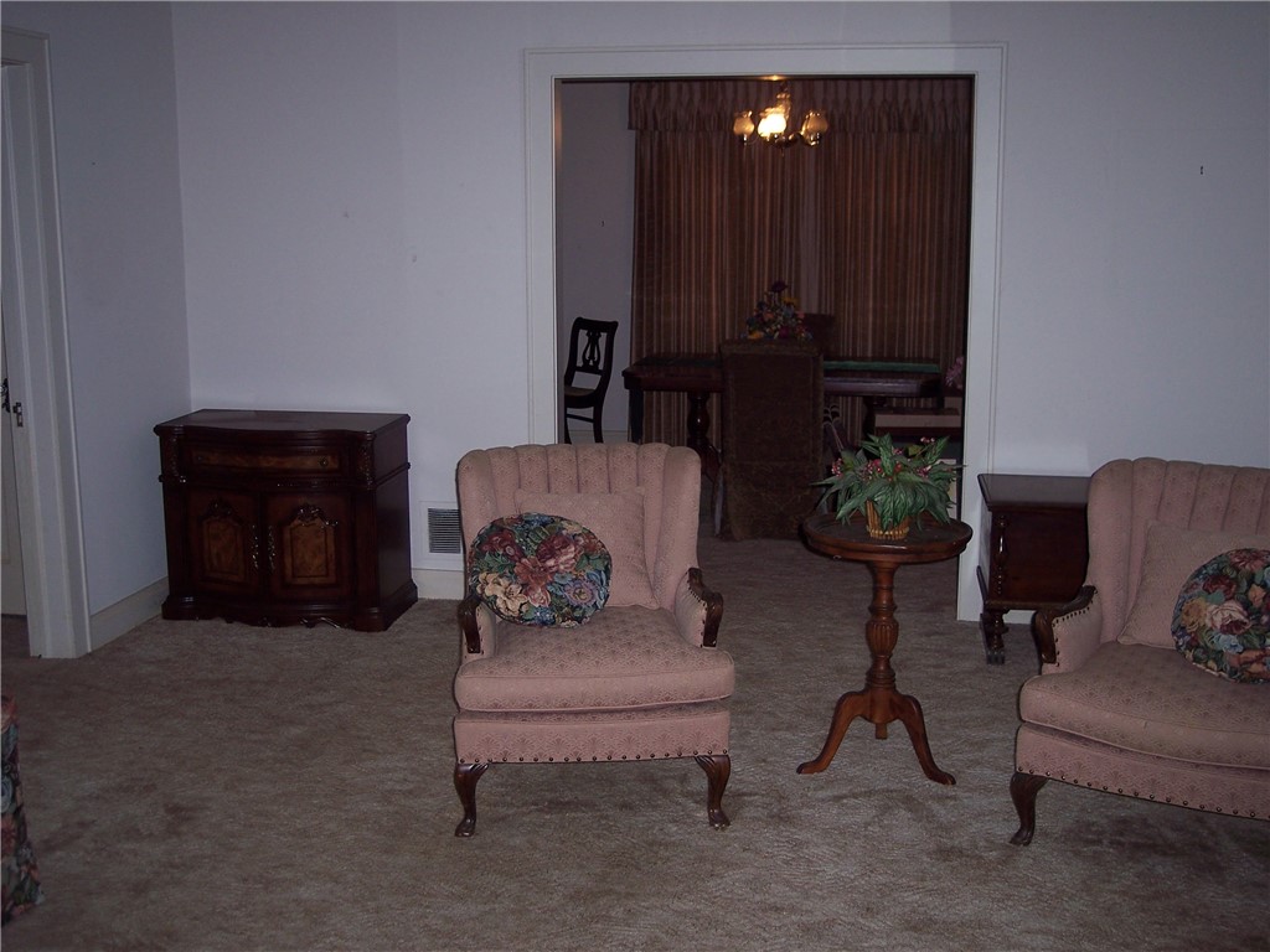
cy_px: 476
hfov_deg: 47.9
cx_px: 635
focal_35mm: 39
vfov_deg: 36.8
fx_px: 1431
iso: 100
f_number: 2.8
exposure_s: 1/60
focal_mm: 8
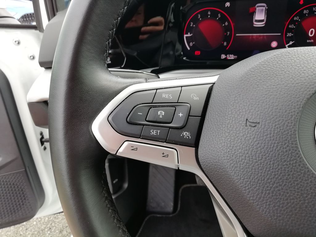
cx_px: 158
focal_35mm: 26
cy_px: 118
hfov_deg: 67.3
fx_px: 237
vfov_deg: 53.1
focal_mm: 3.21
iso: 50
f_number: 2.2
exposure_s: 1/127
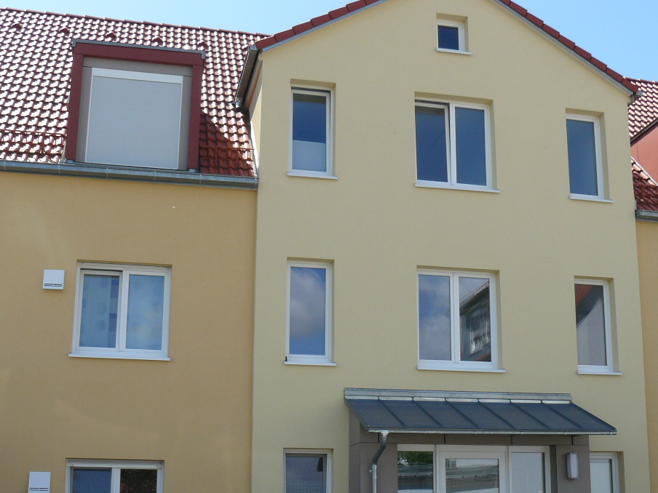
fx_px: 969
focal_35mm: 51
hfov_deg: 37.4
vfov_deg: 28.4
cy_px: 318
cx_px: 384
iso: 100
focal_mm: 6
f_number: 5.6
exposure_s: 1/250
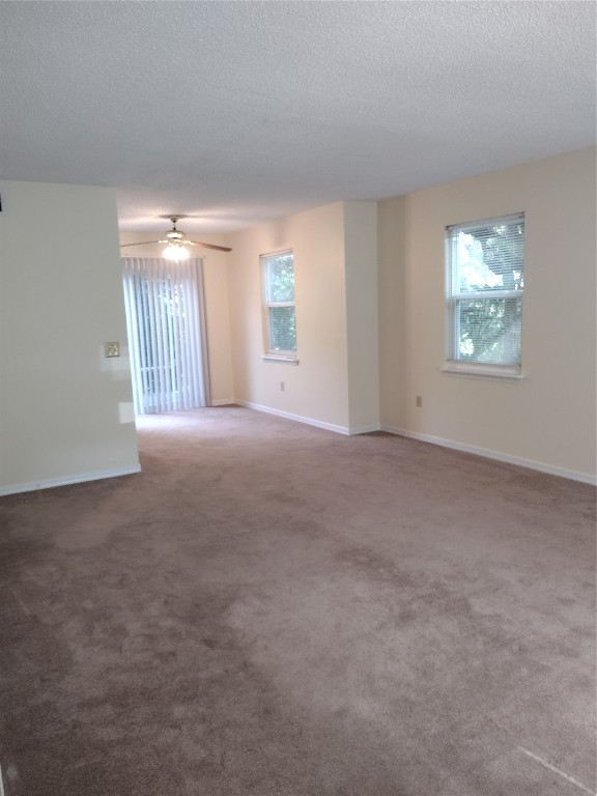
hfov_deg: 51.4
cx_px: 298
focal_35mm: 27
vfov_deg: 65.3
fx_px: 621
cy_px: 398
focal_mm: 4.71
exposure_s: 1/40
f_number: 1.7
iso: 216
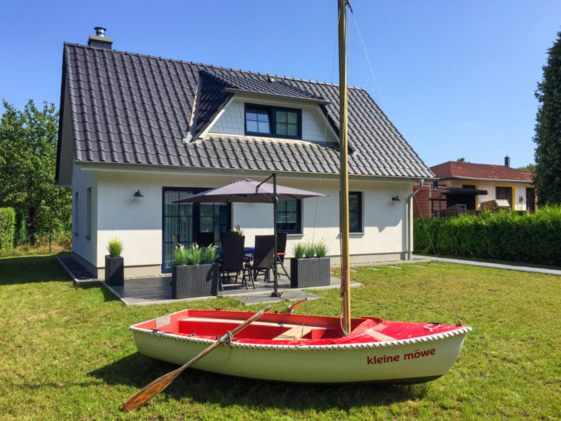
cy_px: 210
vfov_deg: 48.2
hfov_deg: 61.7
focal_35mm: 29
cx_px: 280
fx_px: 470
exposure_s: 1/1721
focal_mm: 4.15
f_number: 2.2
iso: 32
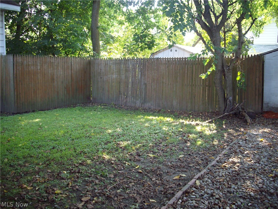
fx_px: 297
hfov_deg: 50.1
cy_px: 104
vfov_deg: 38.7
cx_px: 139
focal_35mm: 37
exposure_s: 1/80
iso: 160
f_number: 2.8
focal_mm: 6.2
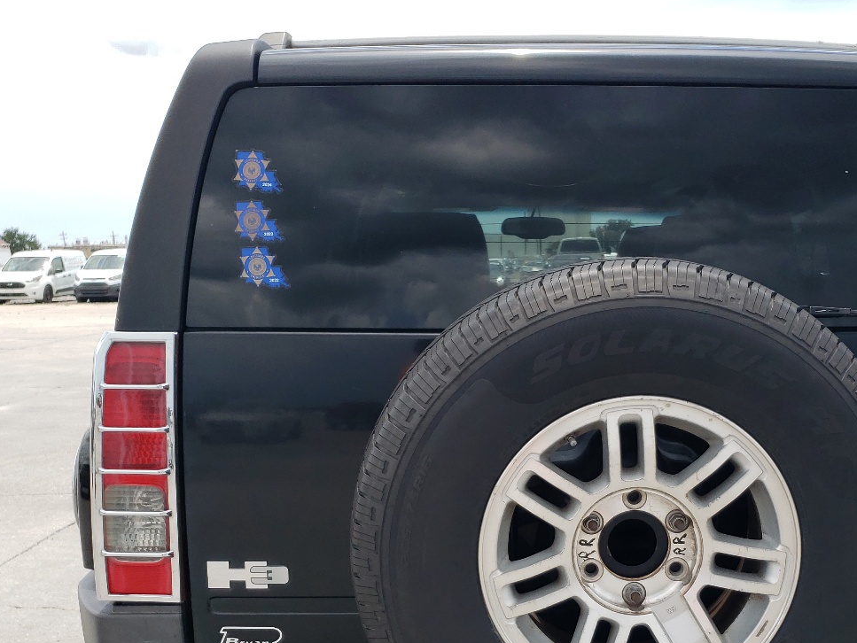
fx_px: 1065
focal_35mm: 43
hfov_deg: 43.2
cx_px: 575
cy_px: 461
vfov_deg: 33.1
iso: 50
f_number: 1.5
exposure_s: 1/2000
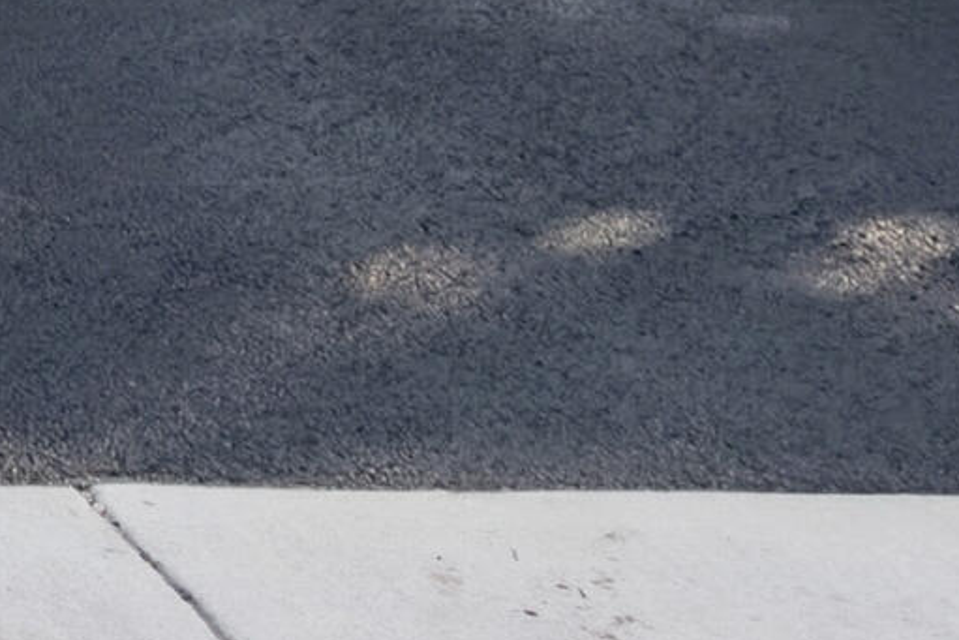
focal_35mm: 141
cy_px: -1059
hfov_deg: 11.8
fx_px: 3757
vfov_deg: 8.6
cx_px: -1364
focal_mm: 24
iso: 200
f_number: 13
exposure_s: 1/25
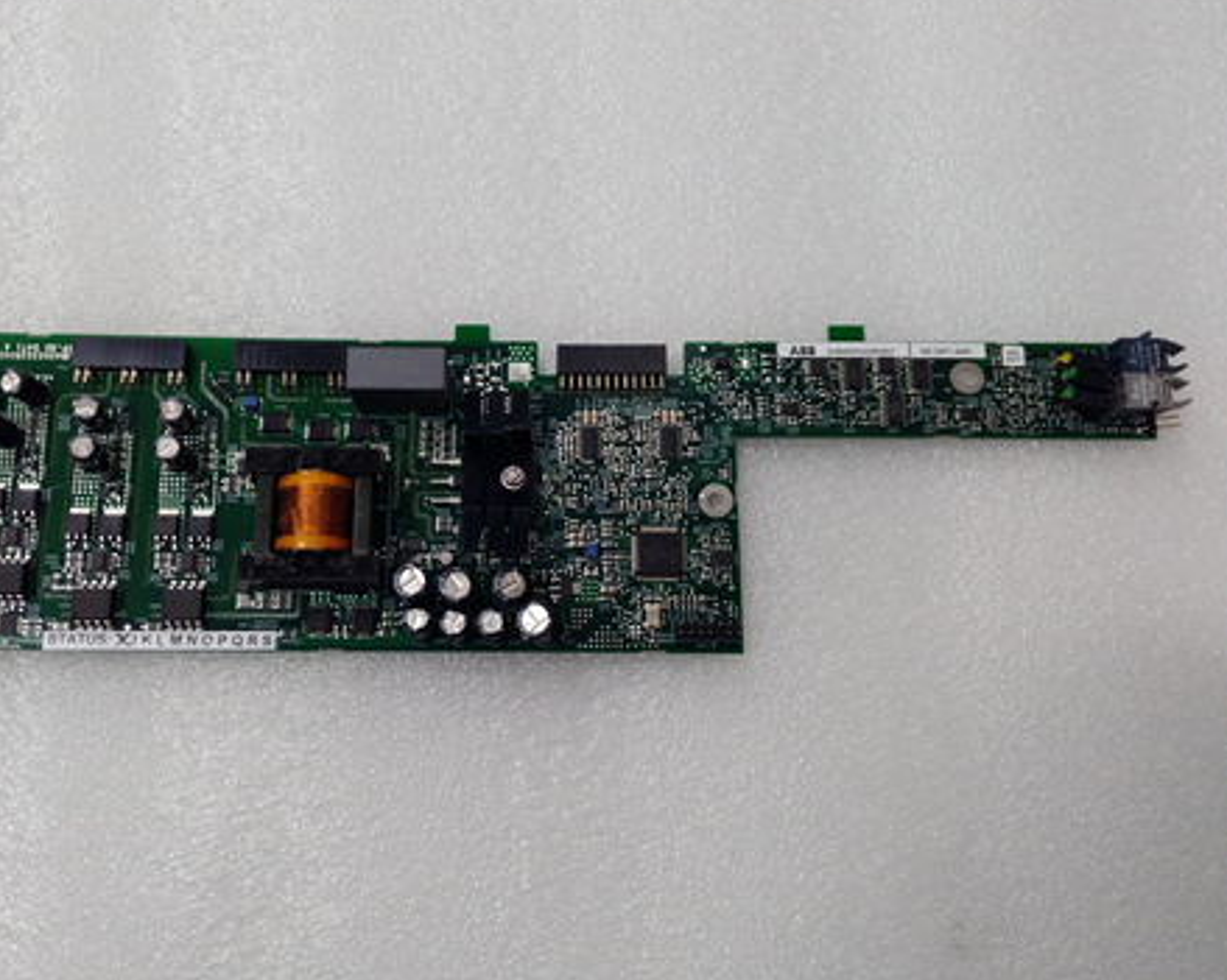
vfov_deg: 48.5
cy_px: 482
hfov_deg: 58.6
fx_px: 1089
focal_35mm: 30
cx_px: 537
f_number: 2
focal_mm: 3.79
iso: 205
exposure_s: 1/33
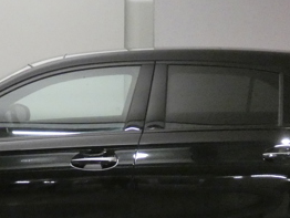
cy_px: 249
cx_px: 100
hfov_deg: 15.7
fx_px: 1048
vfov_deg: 11.7
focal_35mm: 125
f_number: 3.6
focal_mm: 7.3
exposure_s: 1/80
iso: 1600
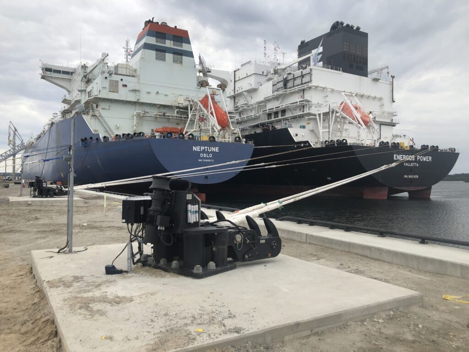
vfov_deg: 49.7
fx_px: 379
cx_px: 234
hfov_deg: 63.4
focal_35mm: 28
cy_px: 176
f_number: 1.8
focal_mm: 3.99
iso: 20
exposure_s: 1/827
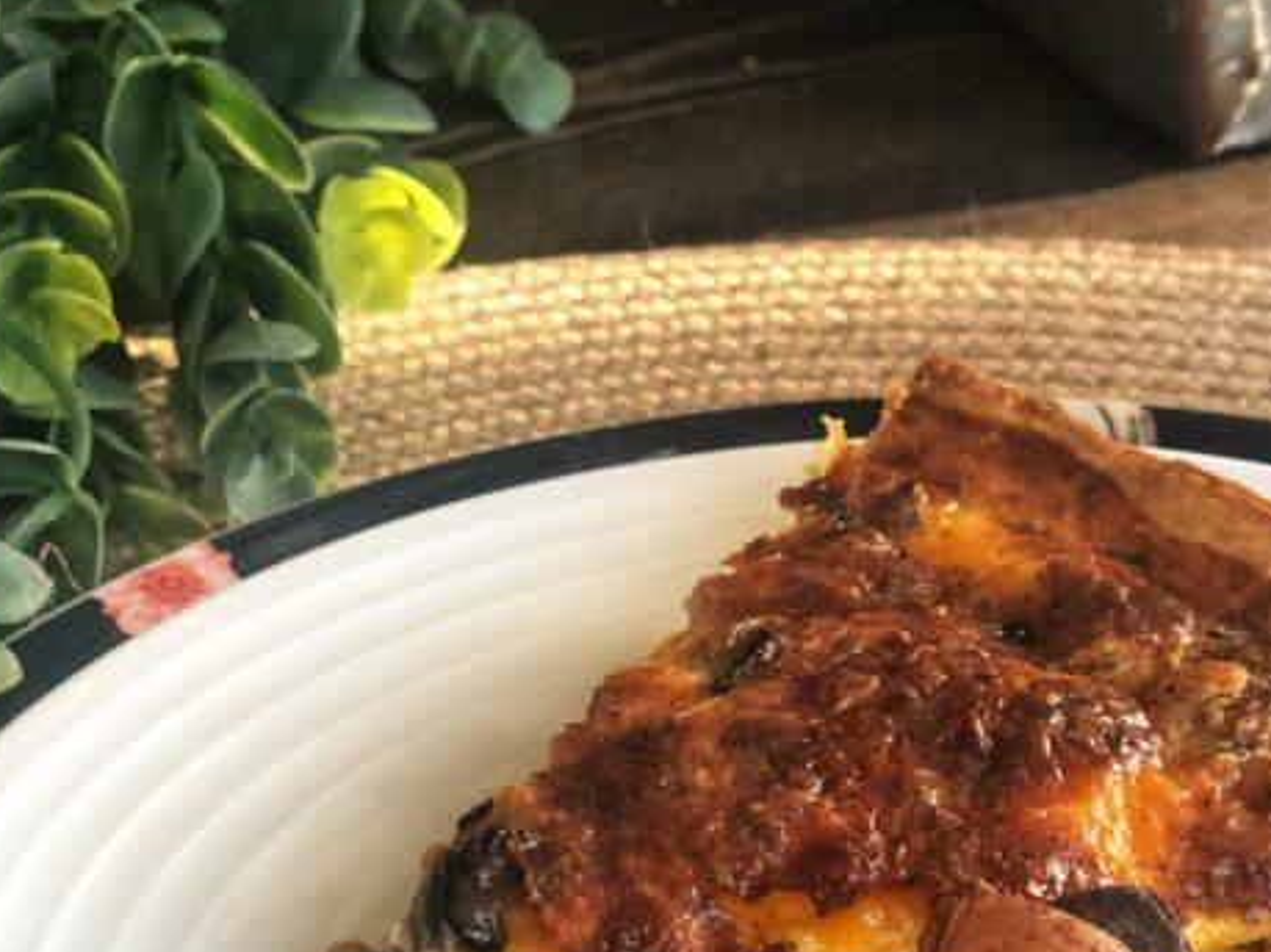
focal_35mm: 111
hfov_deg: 17.6
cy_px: 880
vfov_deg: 13.2
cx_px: 935
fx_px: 4075
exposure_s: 1/60
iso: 40
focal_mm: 6
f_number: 2.4
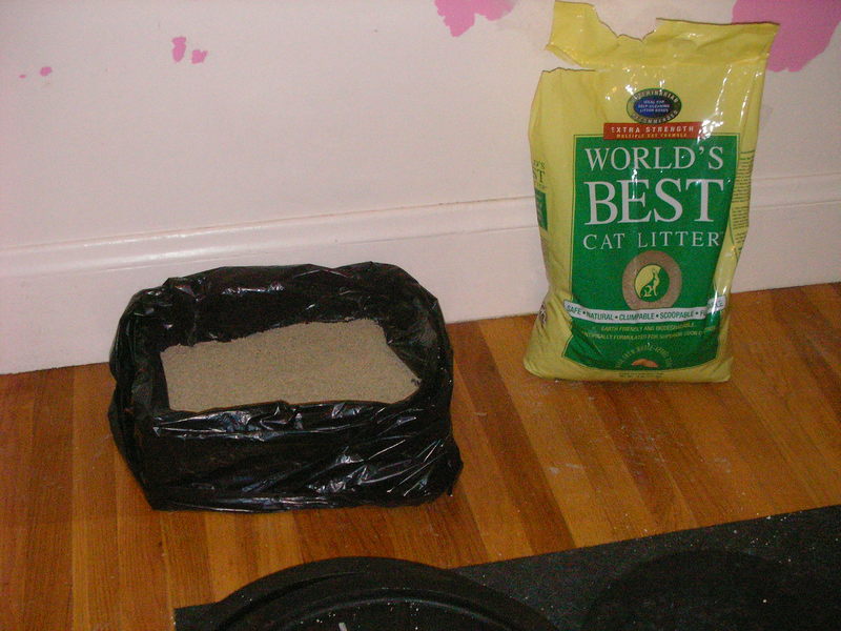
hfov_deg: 39.7
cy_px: 316
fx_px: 1166
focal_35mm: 48
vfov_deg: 30.3
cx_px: 420
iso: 400
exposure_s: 1/40
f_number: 3.5
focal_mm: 8.1
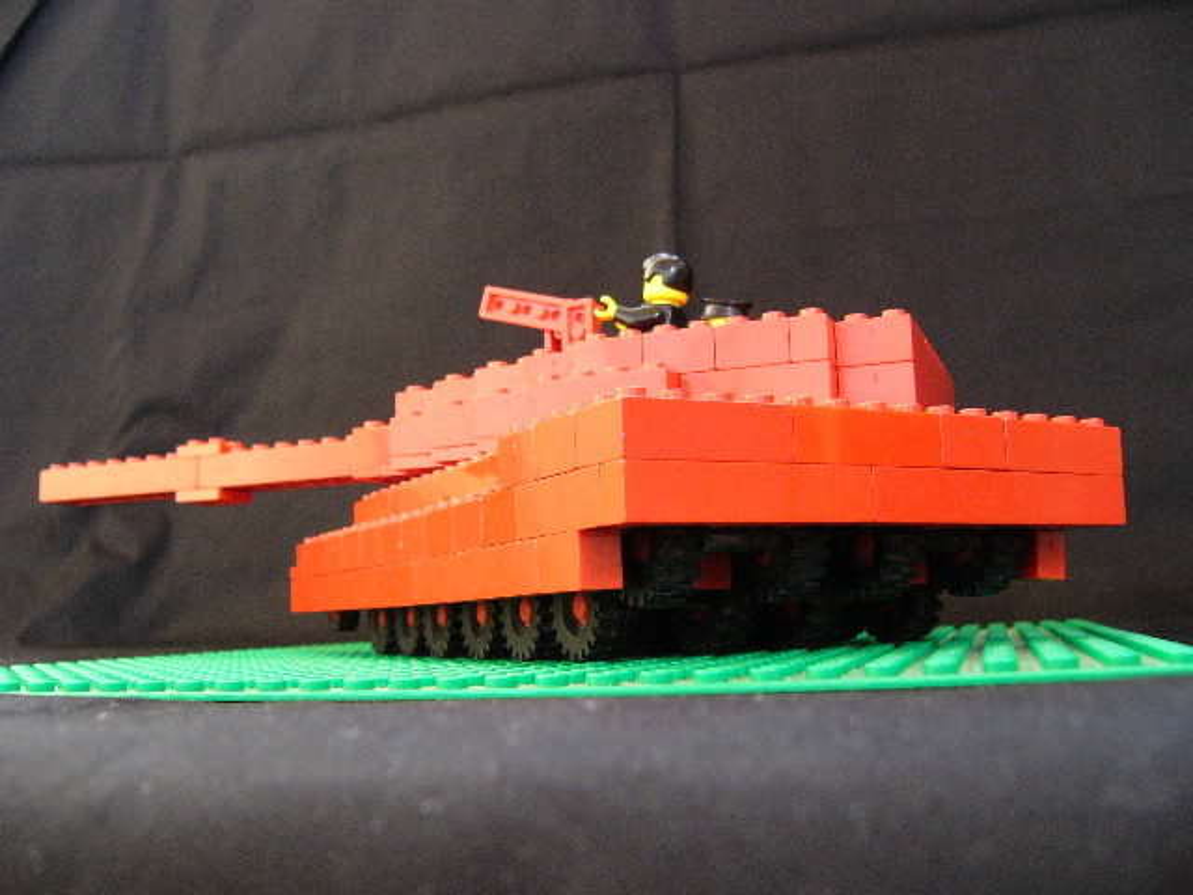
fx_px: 1275
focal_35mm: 37
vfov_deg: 38.7
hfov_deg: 50.1
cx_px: 596
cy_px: 448
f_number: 2.8
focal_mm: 6.1
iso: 200
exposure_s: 1/8
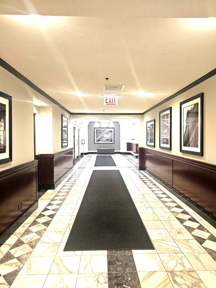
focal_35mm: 23
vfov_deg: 73.9
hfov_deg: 58.9
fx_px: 191
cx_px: 108
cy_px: 144
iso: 640
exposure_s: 1/60
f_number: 1.7
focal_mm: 6.3
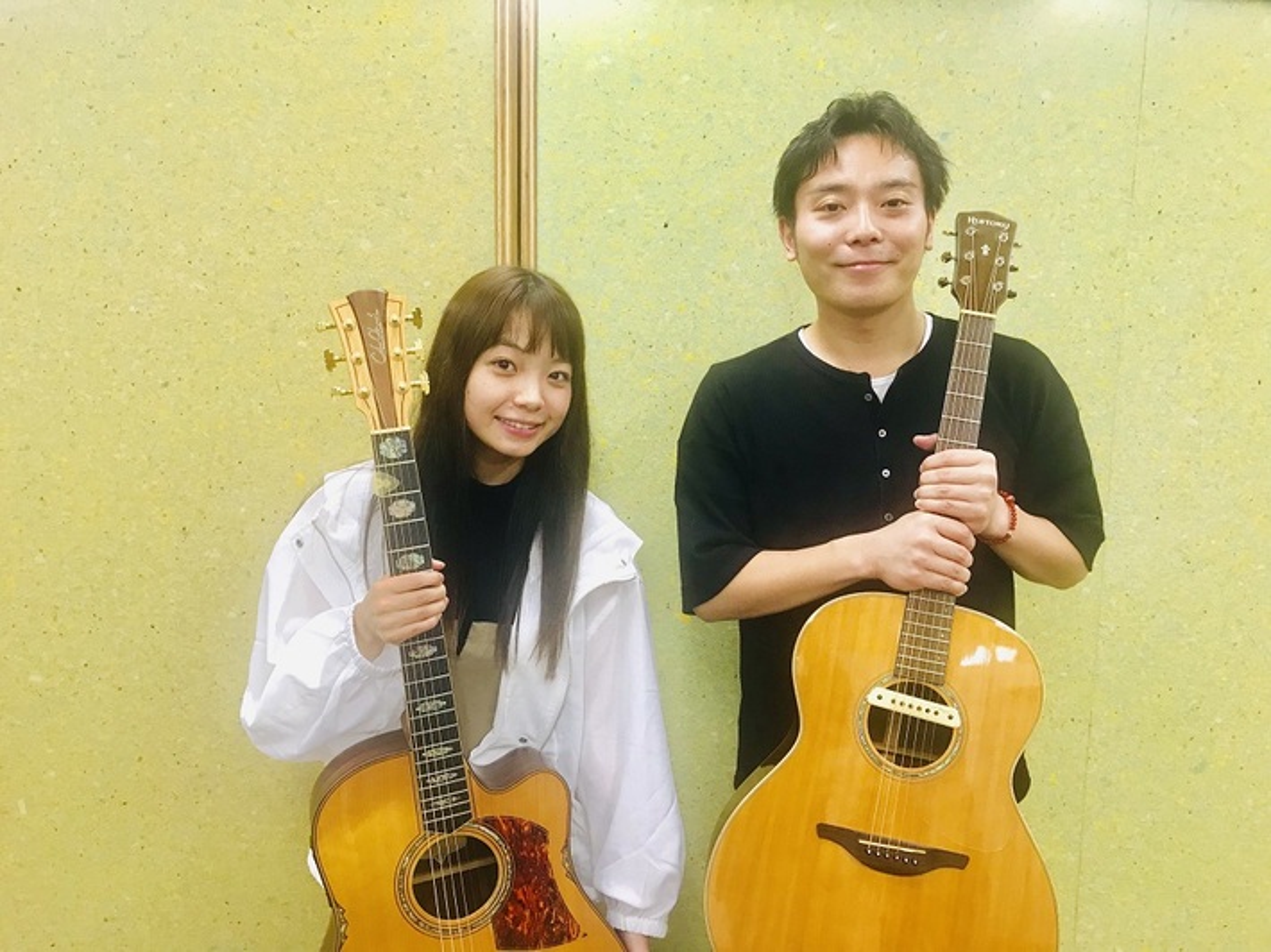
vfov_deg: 49.7
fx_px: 1028
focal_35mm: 28
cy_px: 476
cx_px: 636
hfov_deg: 63.5
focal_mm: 3.99
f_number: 1.8
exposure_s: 1/33
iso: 25
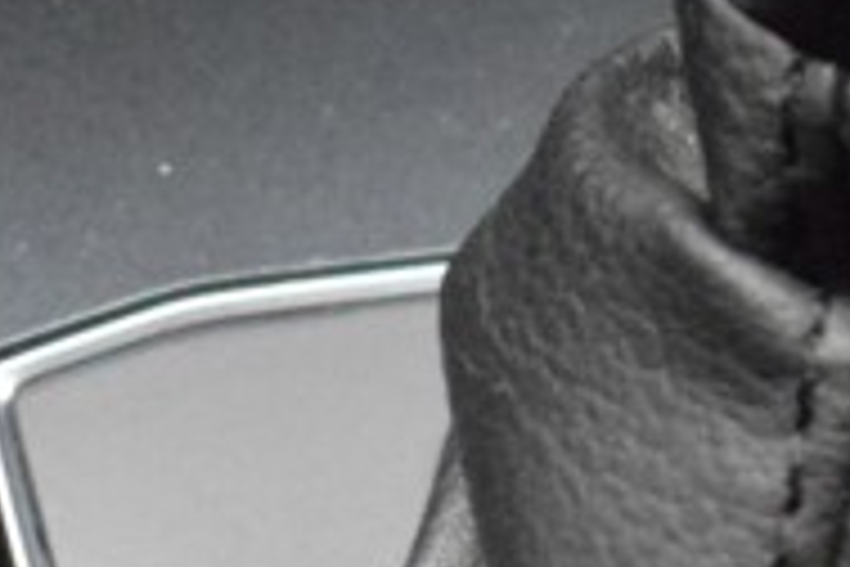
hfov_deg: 9.5
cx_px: 971
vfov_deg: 6.4
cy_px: 495
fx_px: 5052
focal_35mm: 214
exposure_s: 1/60
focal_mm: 18
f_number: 3.5
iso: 6400
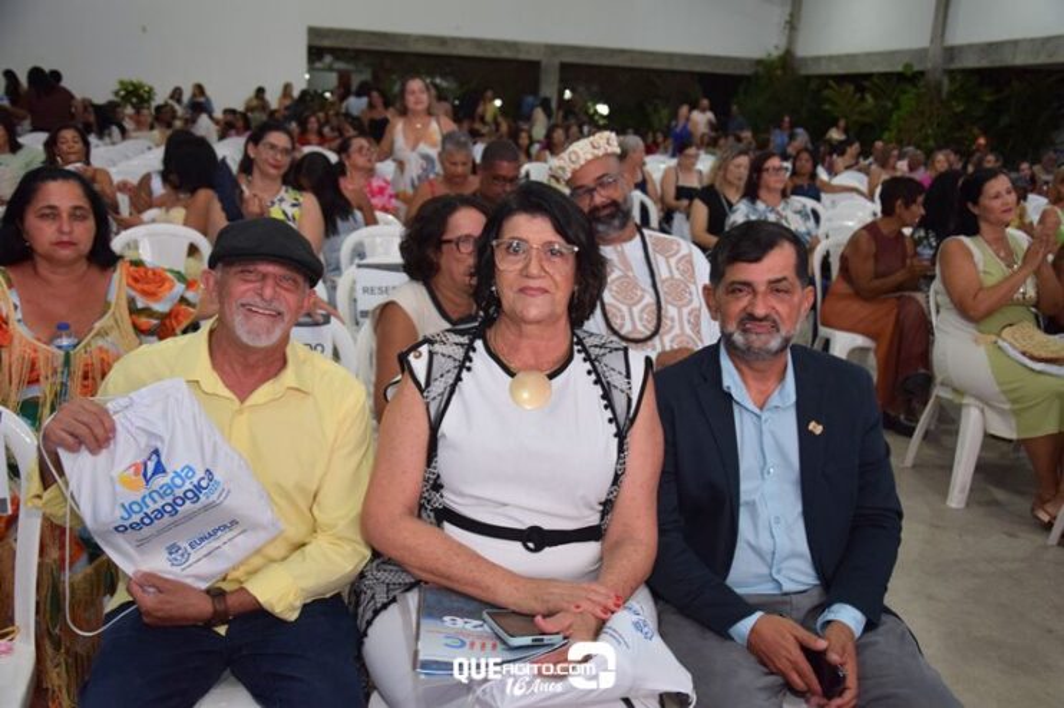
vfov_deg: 36.8
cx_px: 532
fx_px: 1063
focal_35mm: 36
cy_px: 354
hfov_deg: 53.2
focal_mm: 24
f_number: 3.8
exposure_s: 1/60
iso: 900
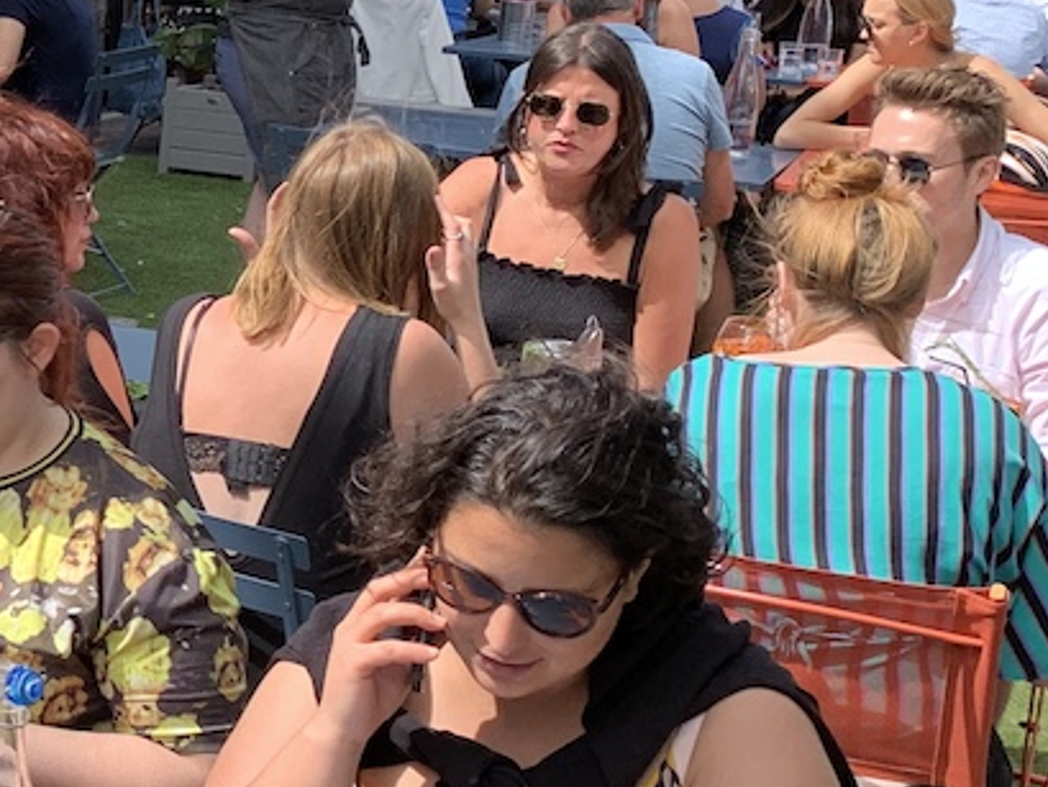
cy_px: 304
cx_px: -478
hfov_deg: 19.3
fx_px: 2726
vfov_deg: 16.4
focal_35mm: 90
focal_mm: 4.25
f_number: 1.8
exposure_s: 1/647
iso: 25
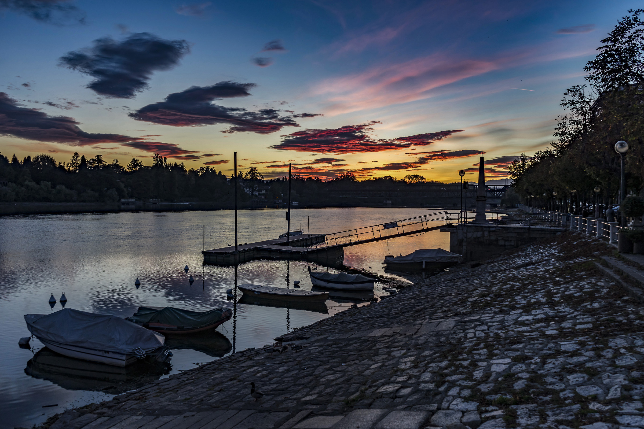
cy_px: 214
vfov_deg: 46.4
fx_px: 501
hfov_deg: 65.5
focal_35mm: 28
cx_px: 322
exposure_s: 1/13
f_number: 8
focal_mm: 28
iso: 320
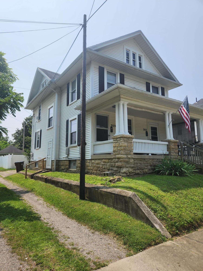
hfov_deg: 58.9
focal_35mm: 23
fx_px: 180
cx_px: 102
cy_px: 136
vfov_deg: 73.9
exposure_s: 1/2517
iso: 20
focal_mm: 5.4
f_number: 1.8
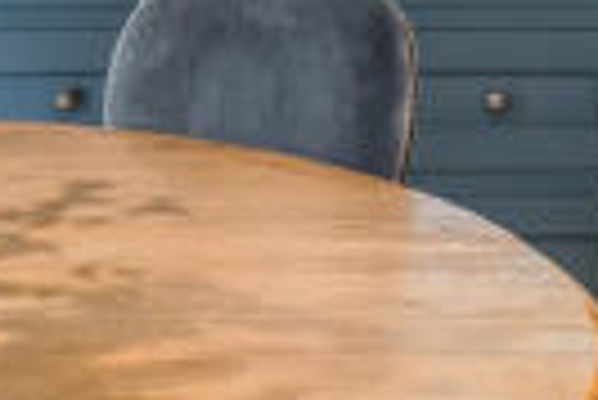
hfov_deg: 16.2
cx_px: 504
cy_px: -299
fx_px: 2079
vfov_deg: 10.4
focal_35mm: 125
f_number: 10
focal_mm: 35
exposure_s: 1/1.67
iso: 100
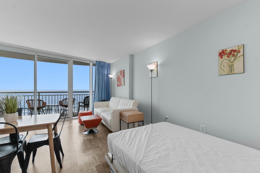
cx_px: 130
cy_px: 86
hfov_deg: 100.4
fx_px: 108
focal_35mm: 15
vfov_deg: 77.3
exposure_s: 1/13
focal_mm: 10
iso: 100
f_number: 4.5
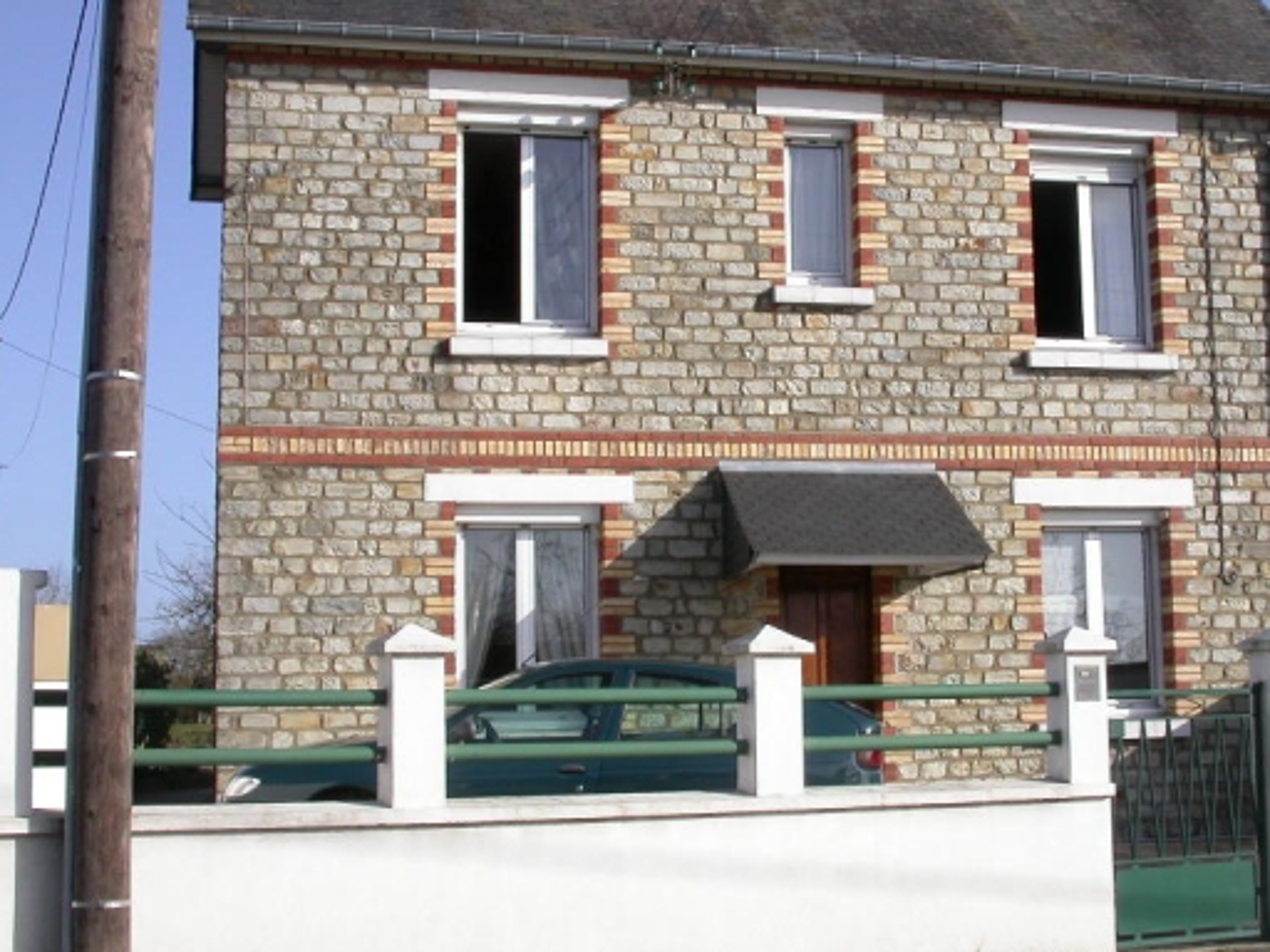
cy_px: 382
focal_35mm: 60
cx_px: 801
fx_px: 2201
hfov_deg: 32.0
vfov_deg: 24.4
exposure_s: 1/328
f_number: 7.9
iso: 100
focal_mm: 9.3
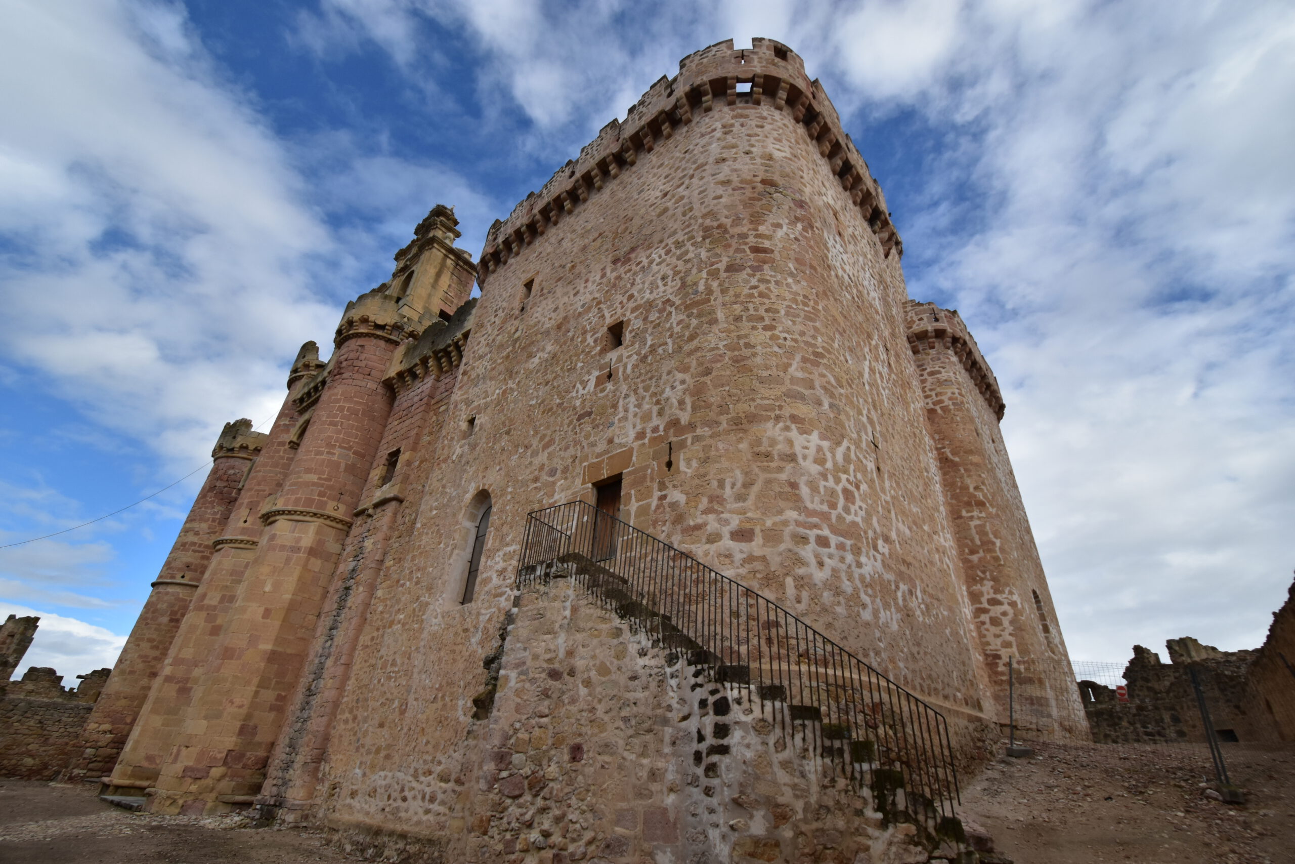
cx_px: 648
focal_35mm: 15
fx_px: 540
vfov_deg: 77.3
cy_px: 432
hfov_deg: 100.4
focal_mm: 10
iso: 400
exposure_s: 1/1250
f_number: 6.3
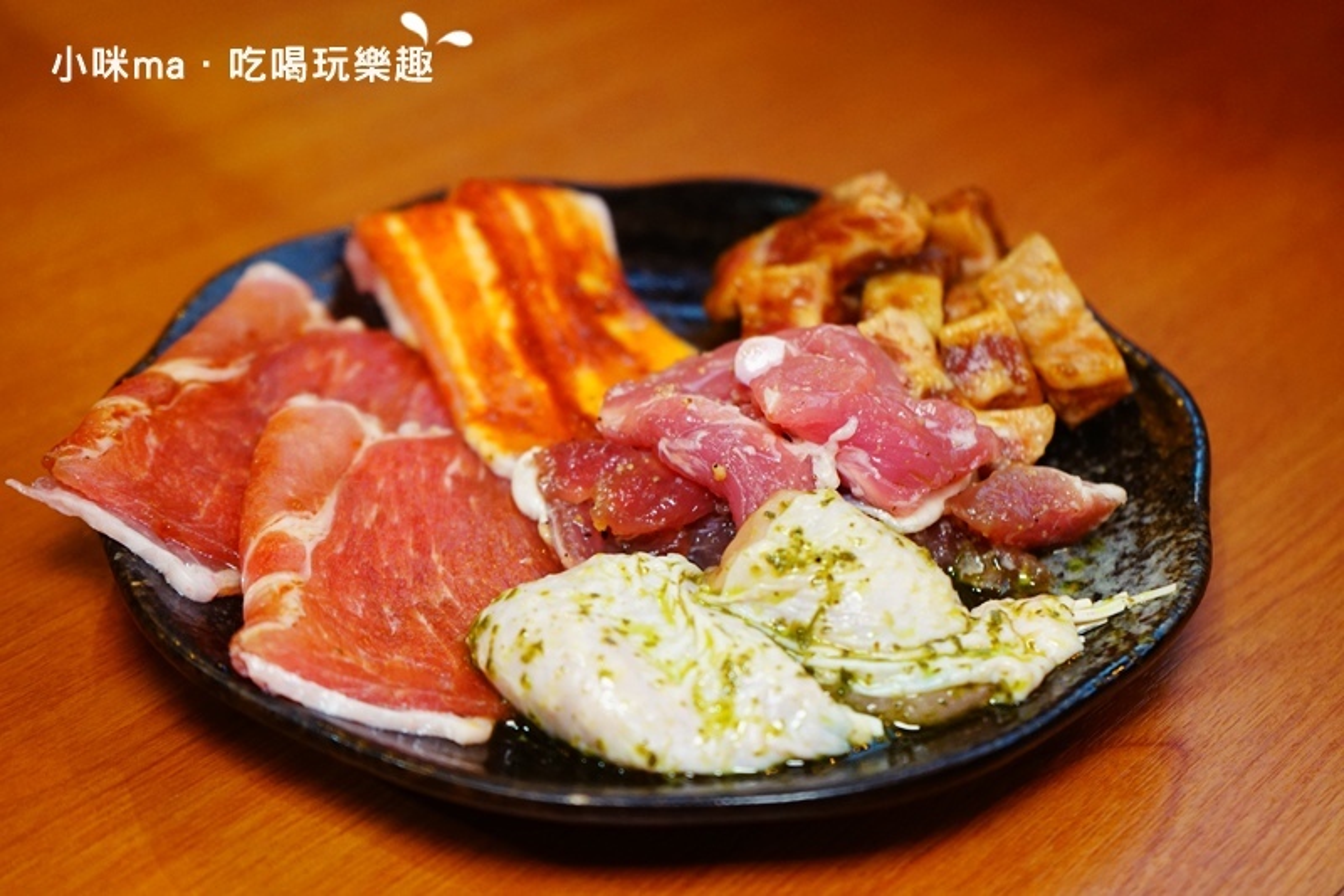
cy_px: 448
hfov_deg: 39.6
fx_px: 1866
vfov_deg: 27.0
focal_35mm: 50
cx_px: 672
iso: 2000
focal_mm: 50
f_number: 4.5
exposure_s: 1/60
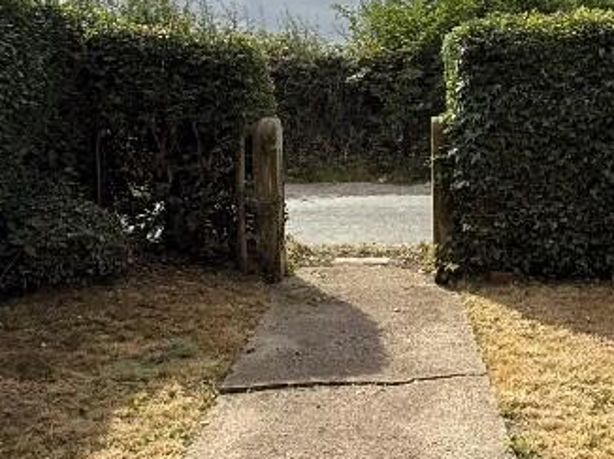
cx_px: 499
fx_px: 780
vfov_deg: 32.7
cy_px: 182
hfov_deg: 41.0
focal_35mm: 44
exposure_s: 1/1464
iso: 50
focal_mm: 2.22
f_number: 2.2
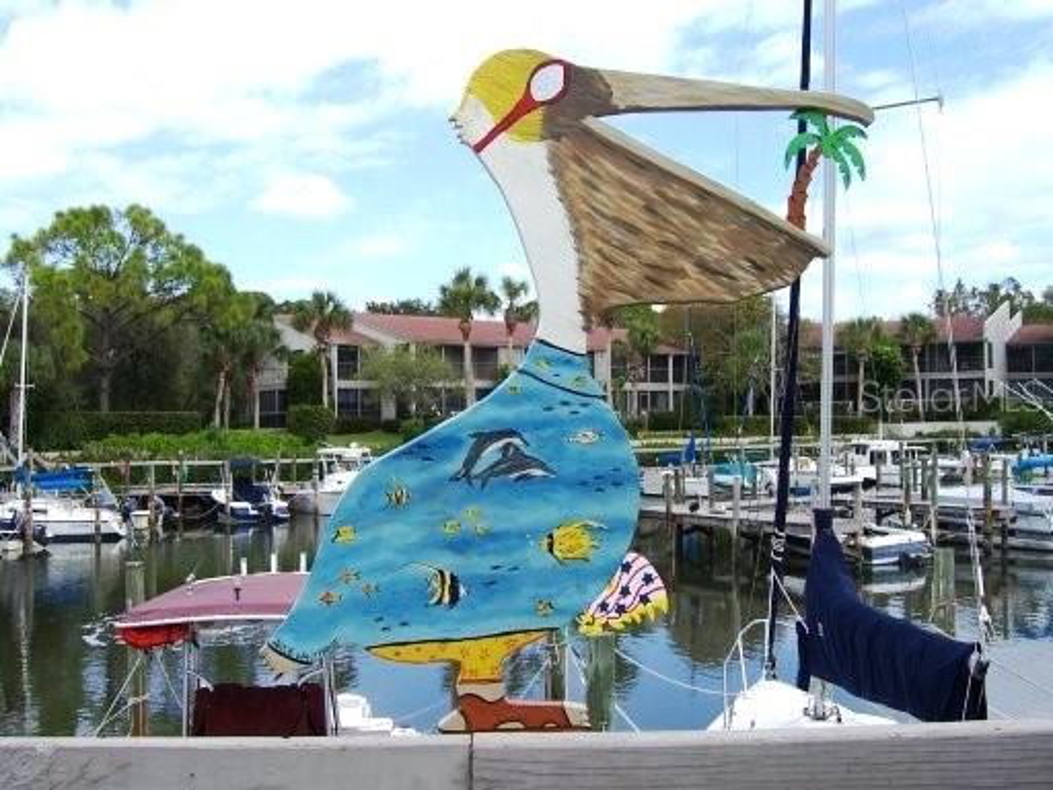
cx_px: 526
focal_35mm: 36
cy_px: 395
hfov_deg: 51.4
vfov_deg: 39.7
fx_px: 1095
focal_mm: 6
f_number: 4.8
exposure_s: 1/350
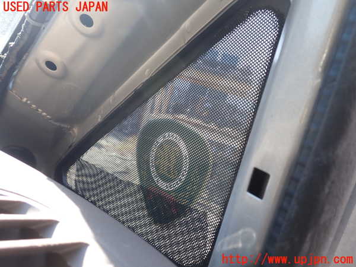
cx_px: 178
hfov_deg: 60.0
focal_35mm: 30
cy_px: 134
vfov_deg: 46.8
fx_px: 309
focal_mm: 5.4
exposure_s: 1/100
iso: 100
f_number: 3.2
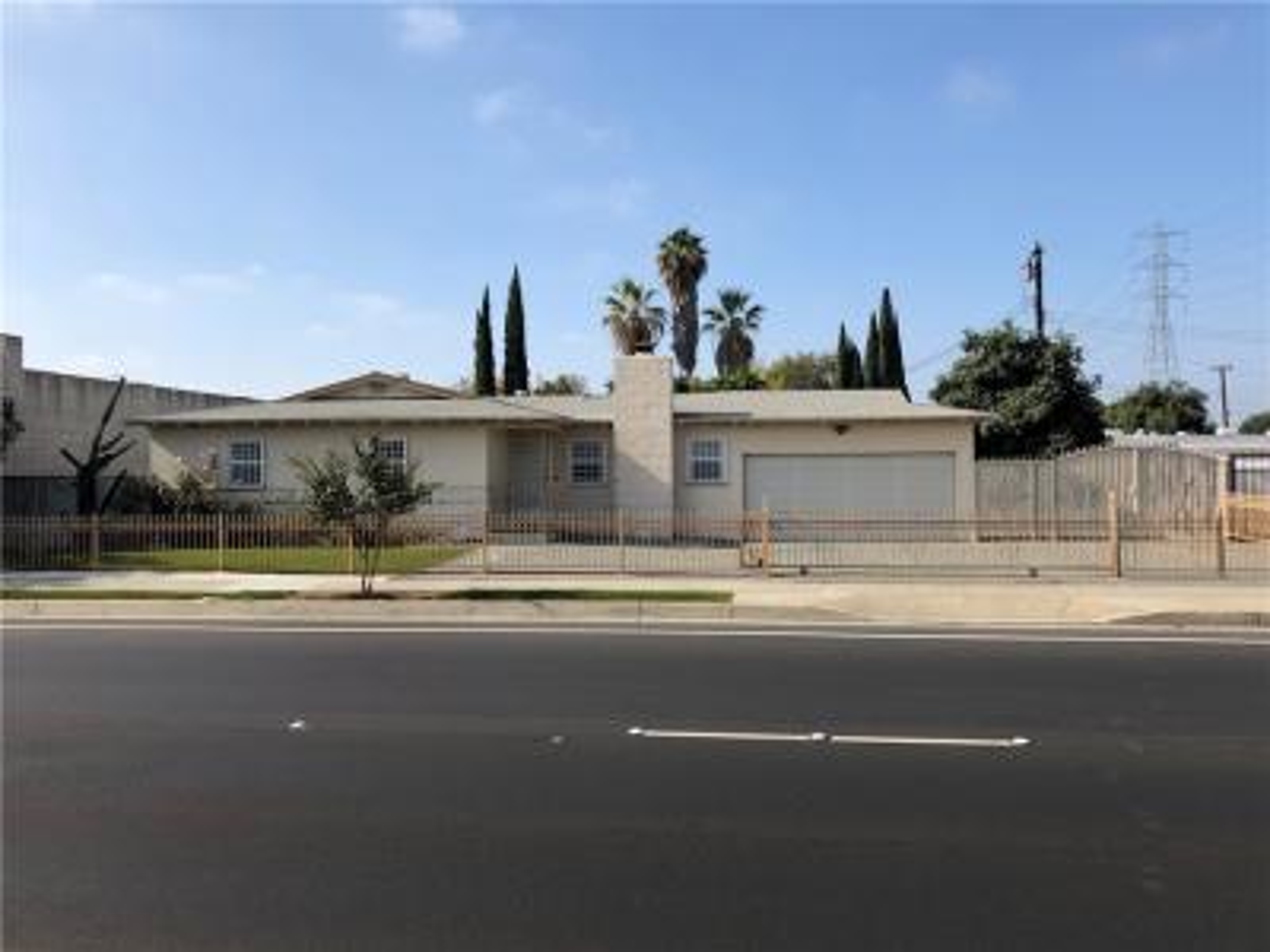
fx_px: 1027
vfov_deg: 49.7
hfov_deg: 63.4
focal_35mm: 28
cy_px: 476
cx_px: 635
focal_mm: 4
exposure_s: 1/1869
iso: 20
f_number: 1.8
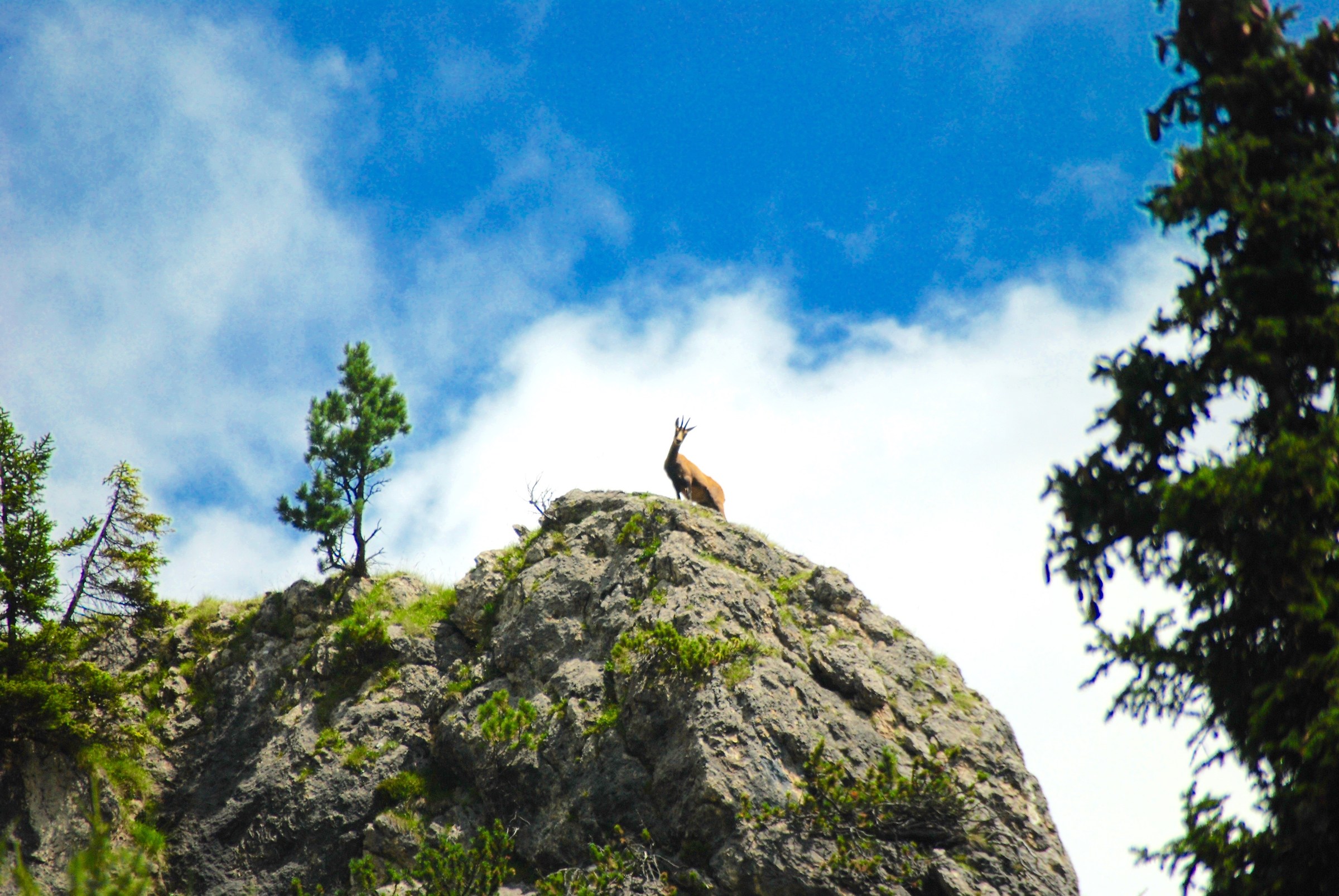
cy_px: 448
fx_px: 16756
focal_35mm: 450
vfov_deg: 3.1
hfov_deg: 4.6
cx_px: 670
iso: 200
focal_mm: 300
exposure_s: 1/1600
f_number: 6.3
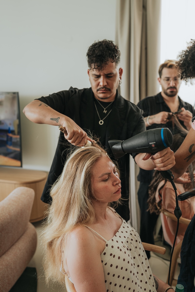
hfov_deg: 37.9
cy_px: 146
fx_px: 284
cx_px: 98
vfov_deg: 54.4
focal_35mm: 35
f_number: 2.8
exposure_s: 1/160
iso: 640
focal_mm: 35
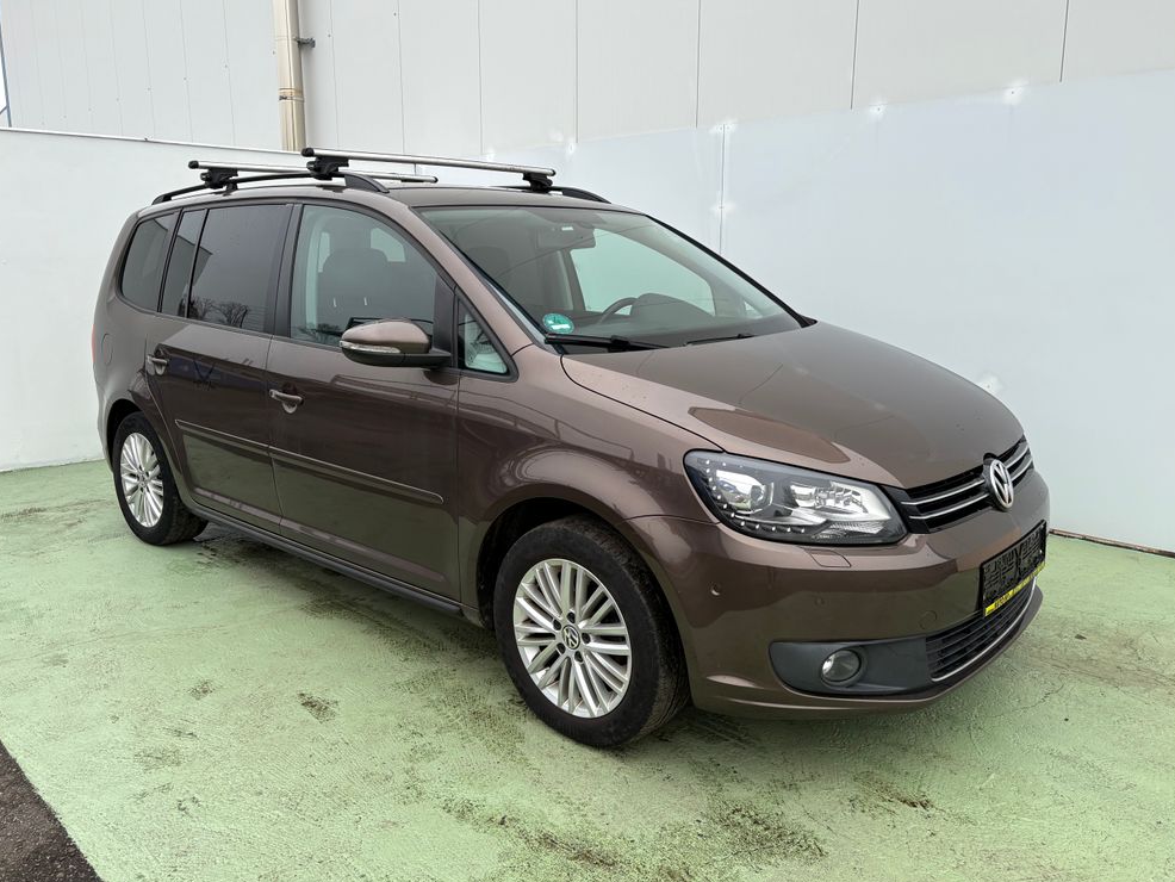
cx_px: 583
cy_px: 439
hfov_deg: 65.3
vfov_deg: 51.4
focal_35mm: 27
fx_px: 917
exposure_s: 1/687
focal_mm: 5.96
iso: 50
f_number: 1.6
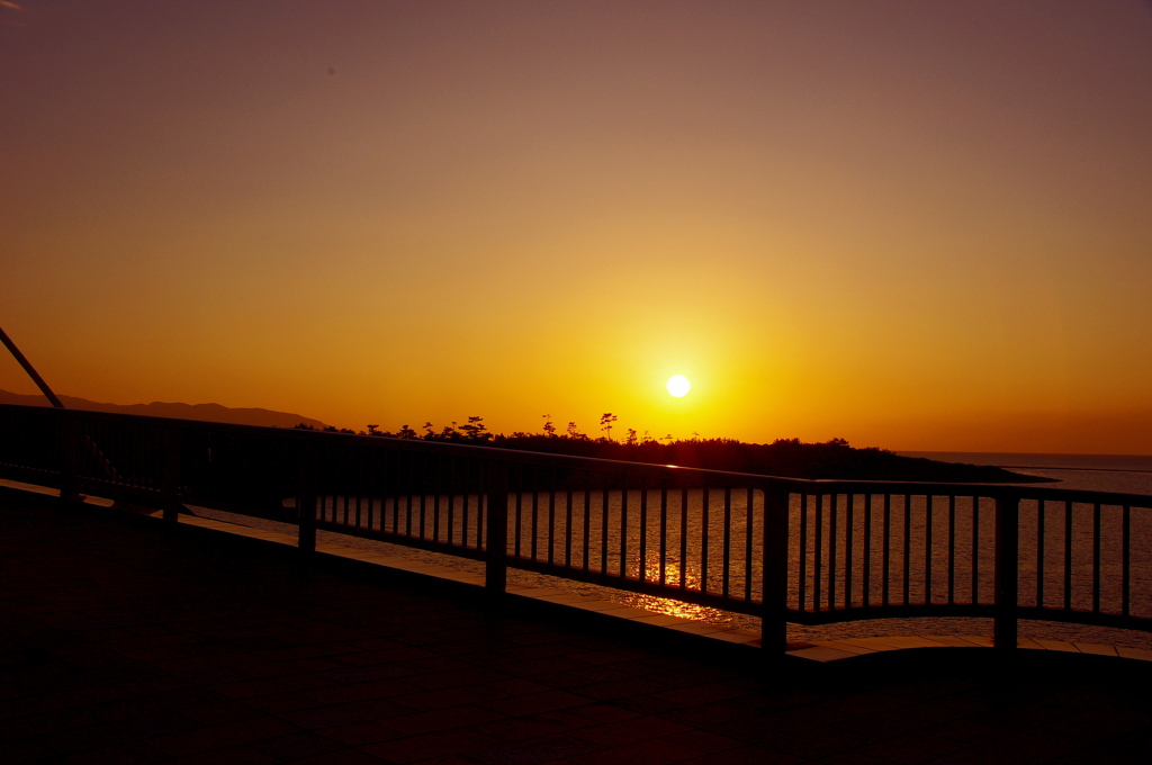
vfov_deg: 35.8
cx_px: 576
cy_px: 382
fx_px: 1182
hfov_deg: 51.9
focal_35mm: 37
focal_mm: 25
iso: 400
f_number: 14
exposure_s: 1/400
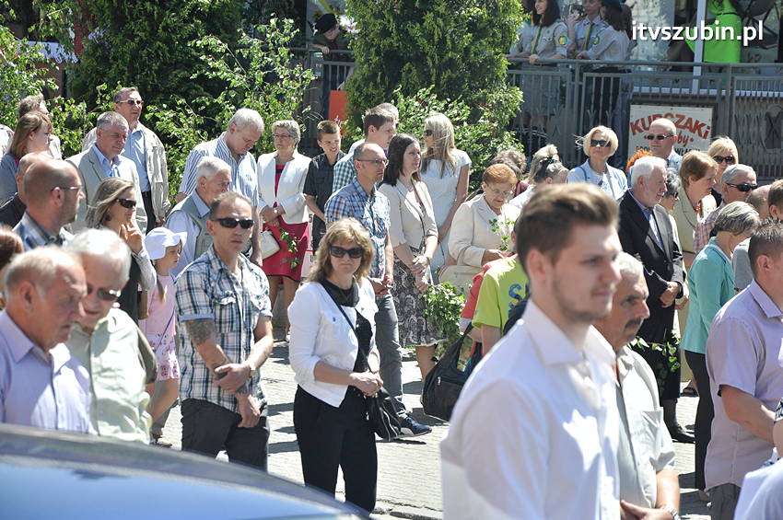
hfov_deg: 13.1
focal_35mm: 158
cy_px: 260
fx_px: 3422
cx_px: 392
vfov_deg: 8.7
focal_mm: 105
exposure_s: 1/800
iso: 400
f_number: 7.1
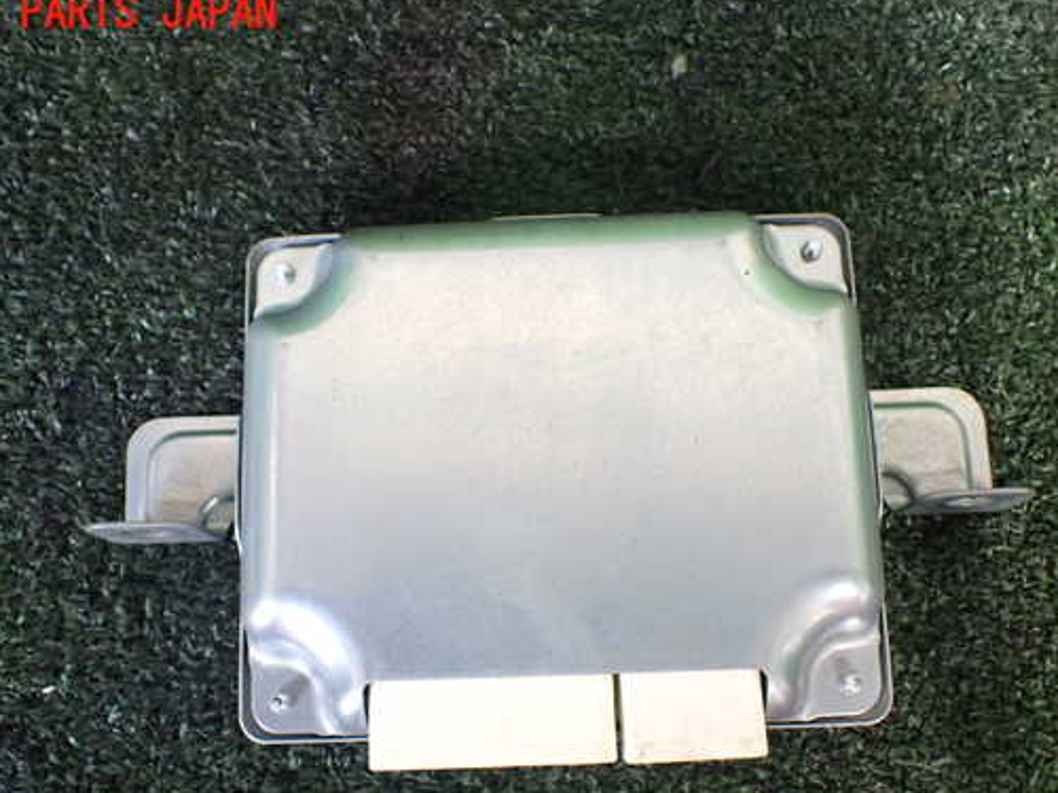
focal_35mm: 36
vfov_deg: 39.5
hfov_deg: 51.4
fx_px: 1100
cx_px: 527
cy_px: 463
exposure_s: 1/125
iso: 320
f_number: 2.3
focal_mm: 5.4
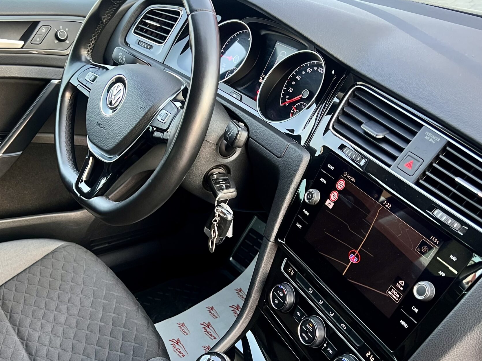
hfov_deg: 46.6
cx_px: 203
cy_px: 244
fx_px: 557
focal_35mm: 40
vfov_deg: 35.6
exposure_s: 1/60
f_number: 1.5
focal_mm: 5.7
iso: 320
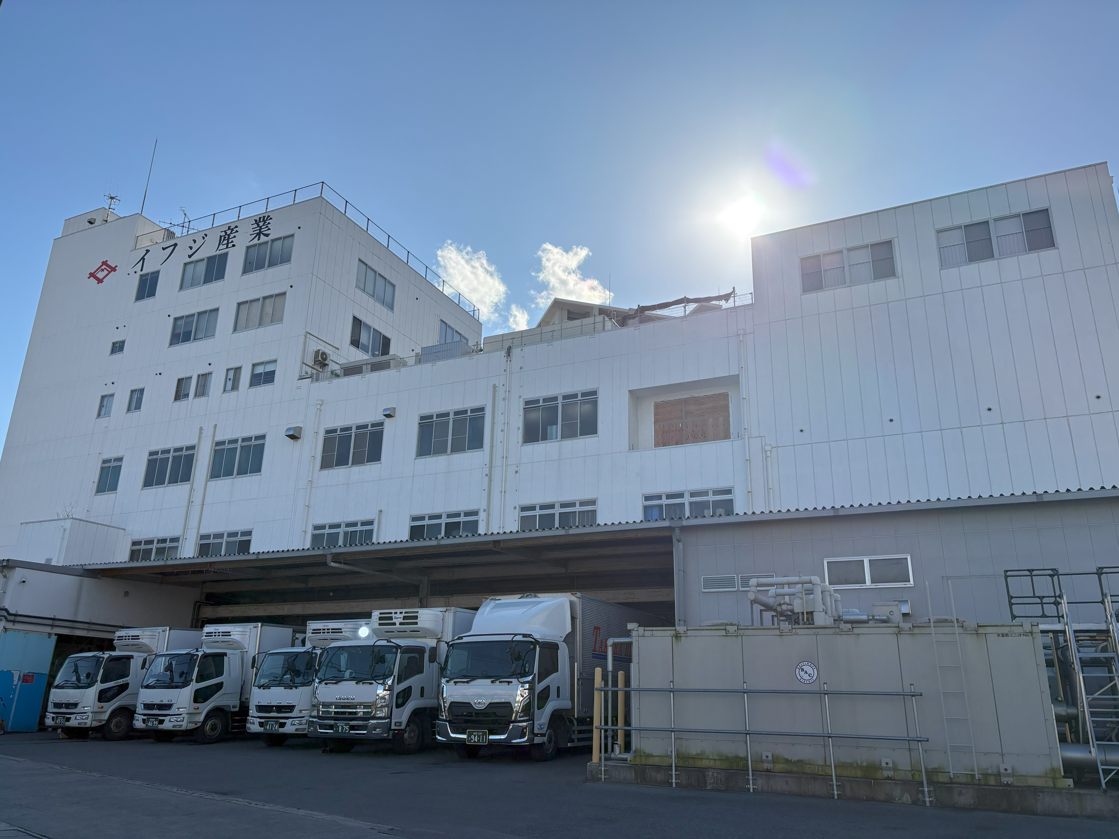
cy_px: 420
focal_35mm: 26
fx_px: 840
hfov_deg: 67.3
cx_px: 560
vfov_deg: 53.1
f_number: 1.6
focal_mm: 5.96
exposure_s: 1/7813
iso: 50
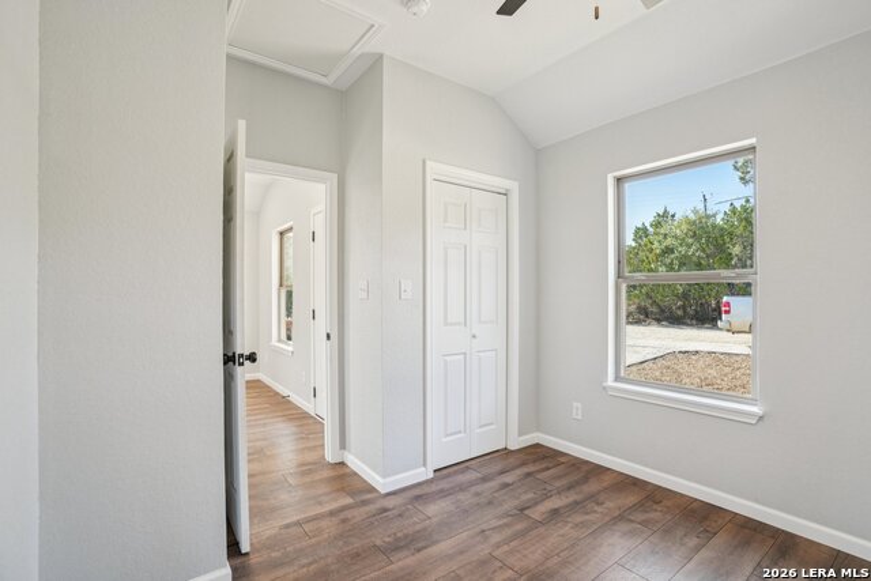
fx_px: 387
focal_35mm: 16
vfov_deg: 73.8
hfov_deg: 96.7
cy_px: 290
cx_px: 436
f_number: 8
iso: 400
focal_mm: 16
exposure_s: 1/30
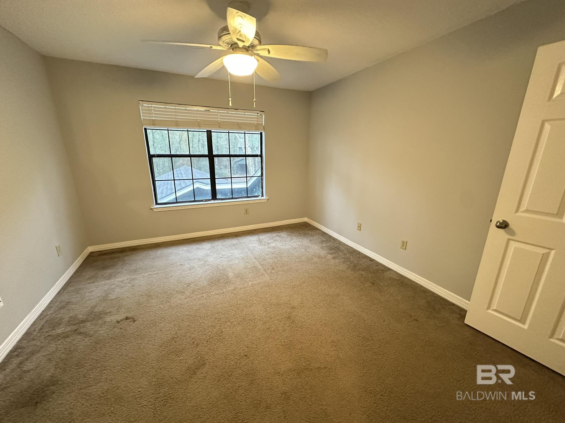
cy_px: 212
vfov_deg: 85.7
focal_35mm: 14
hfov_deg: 102.1
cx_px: 282
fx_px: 229
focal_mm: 2.22
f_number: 2.2
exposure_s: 1/40
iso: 1000
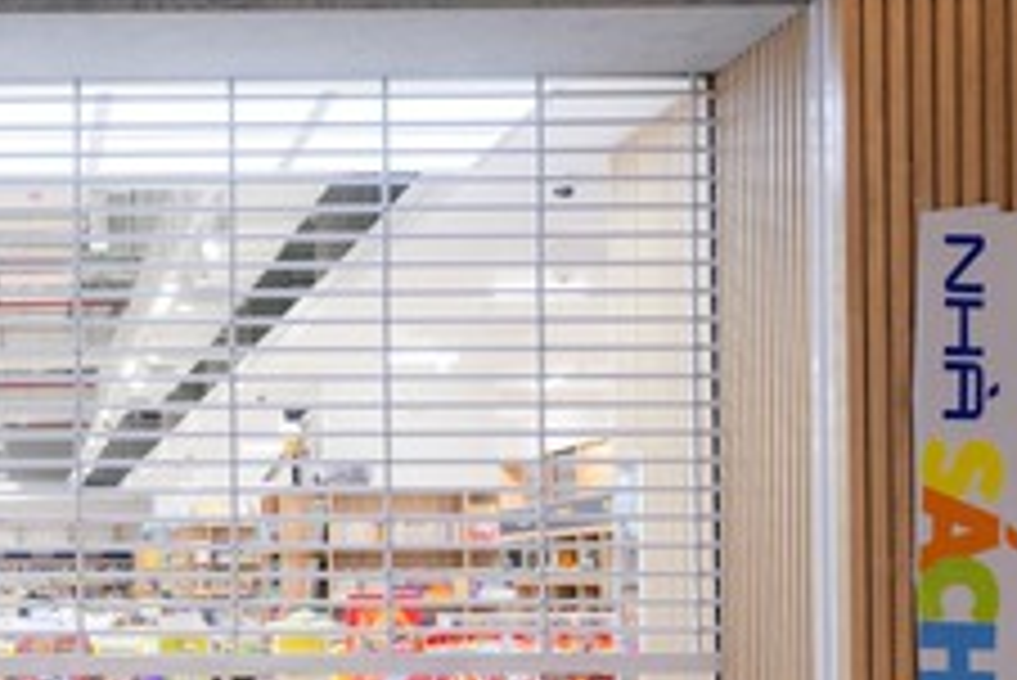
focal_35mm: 70
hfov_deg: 27.2
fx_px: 1979
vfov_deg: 19.3
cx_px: 0
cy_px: 540
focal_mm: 24
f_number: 3.5
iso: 1250
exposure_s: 1/320
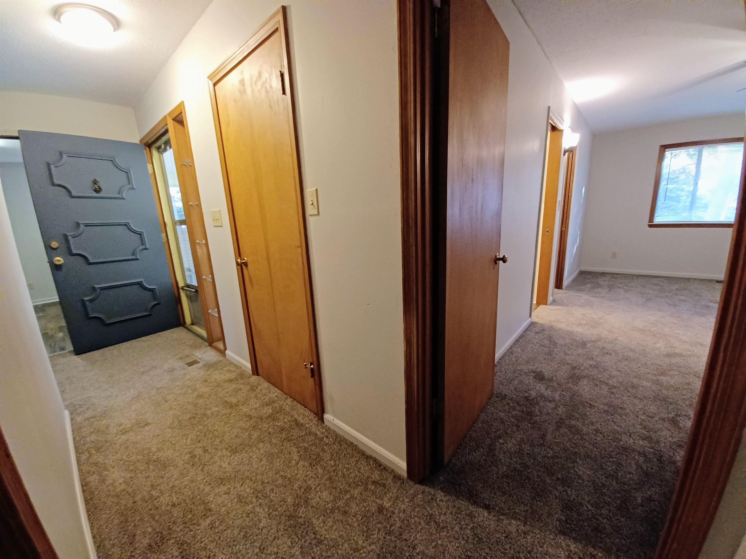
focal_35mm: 13
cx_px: 373
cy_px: 280
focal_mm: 1.42
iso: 160
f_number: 2.2
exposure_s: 1/33
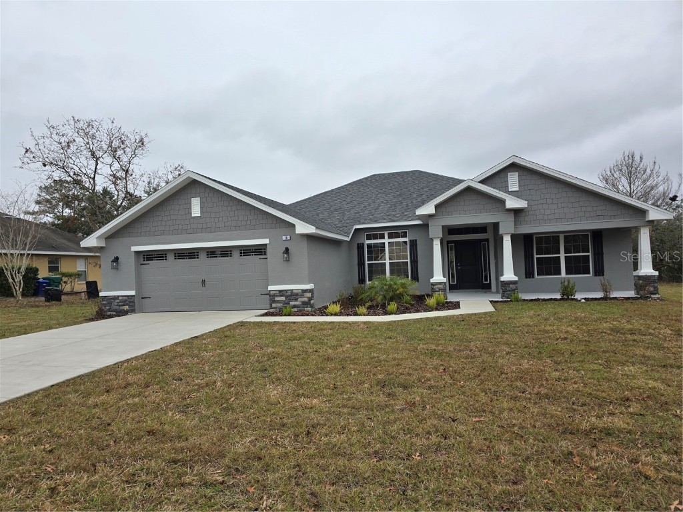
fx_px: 454
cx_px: 342
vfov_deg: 58.9
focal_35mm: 23
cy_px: 256
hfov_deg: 73.9
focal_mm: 6.3
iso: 12
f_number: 1.7
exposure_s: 1/315
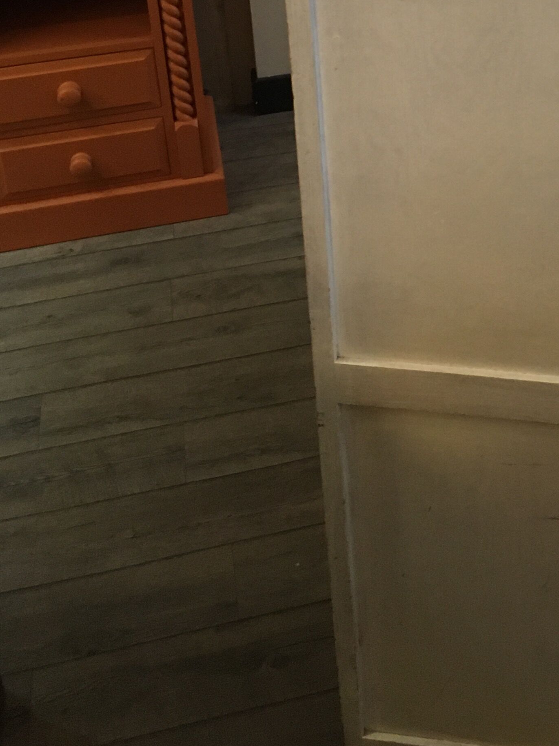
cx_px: 571
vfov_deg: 28.2
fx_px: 1378
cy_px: -17
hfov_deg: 22.0
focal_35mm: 64
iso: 200
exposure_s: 1/33
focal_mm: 4.15
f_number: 2.2
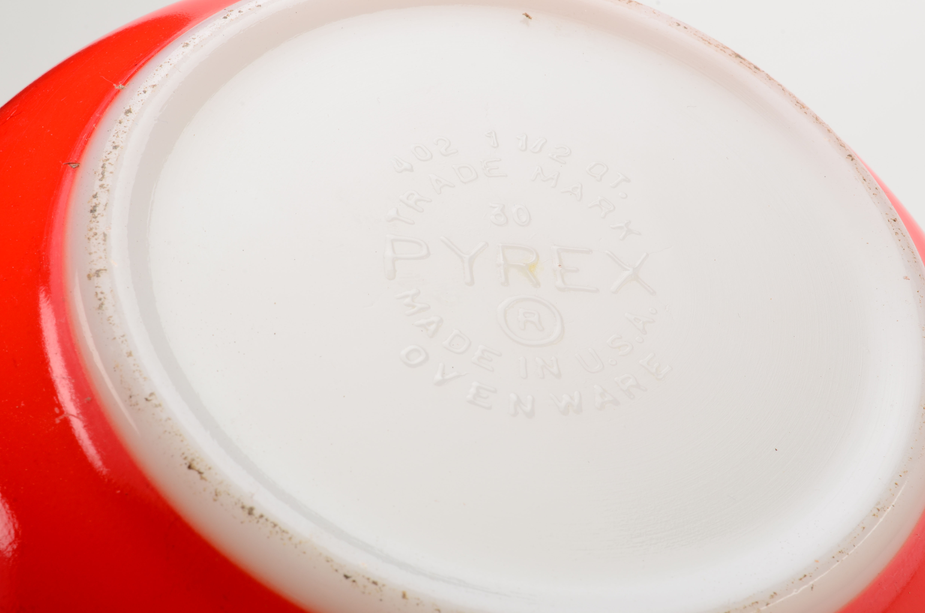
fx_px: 2115
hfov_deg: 24.7
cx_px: 462
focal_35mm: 82
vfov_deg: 16.5
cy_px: 306
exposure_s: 1/160
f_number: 25
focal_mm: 55
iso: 100
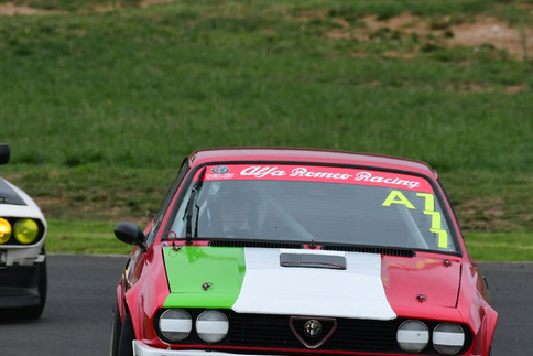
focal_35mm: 1140
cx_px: 230
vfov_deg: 1.2
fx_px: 16882
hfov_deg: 1.8
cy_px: 268
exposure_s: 1/640
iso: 1000
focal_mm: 460
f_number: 11
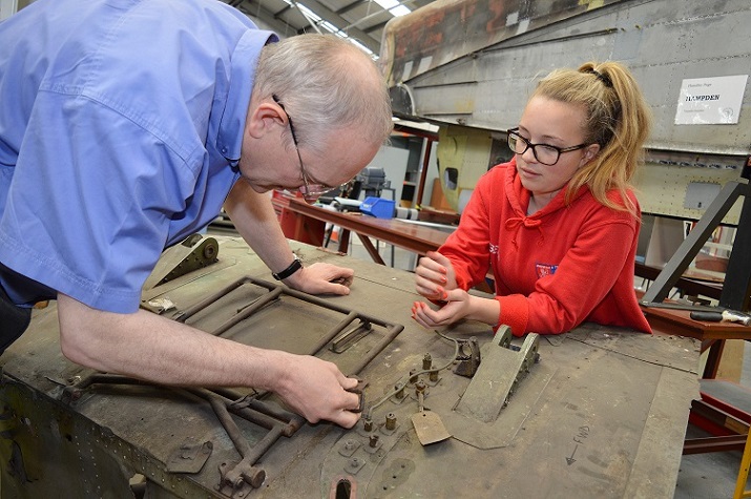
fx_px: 563
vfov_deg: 47.8
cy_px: 250
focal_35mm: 27
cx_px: 376
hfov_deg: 67.4
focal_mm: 18
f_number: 4
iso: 360
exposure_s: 1/60
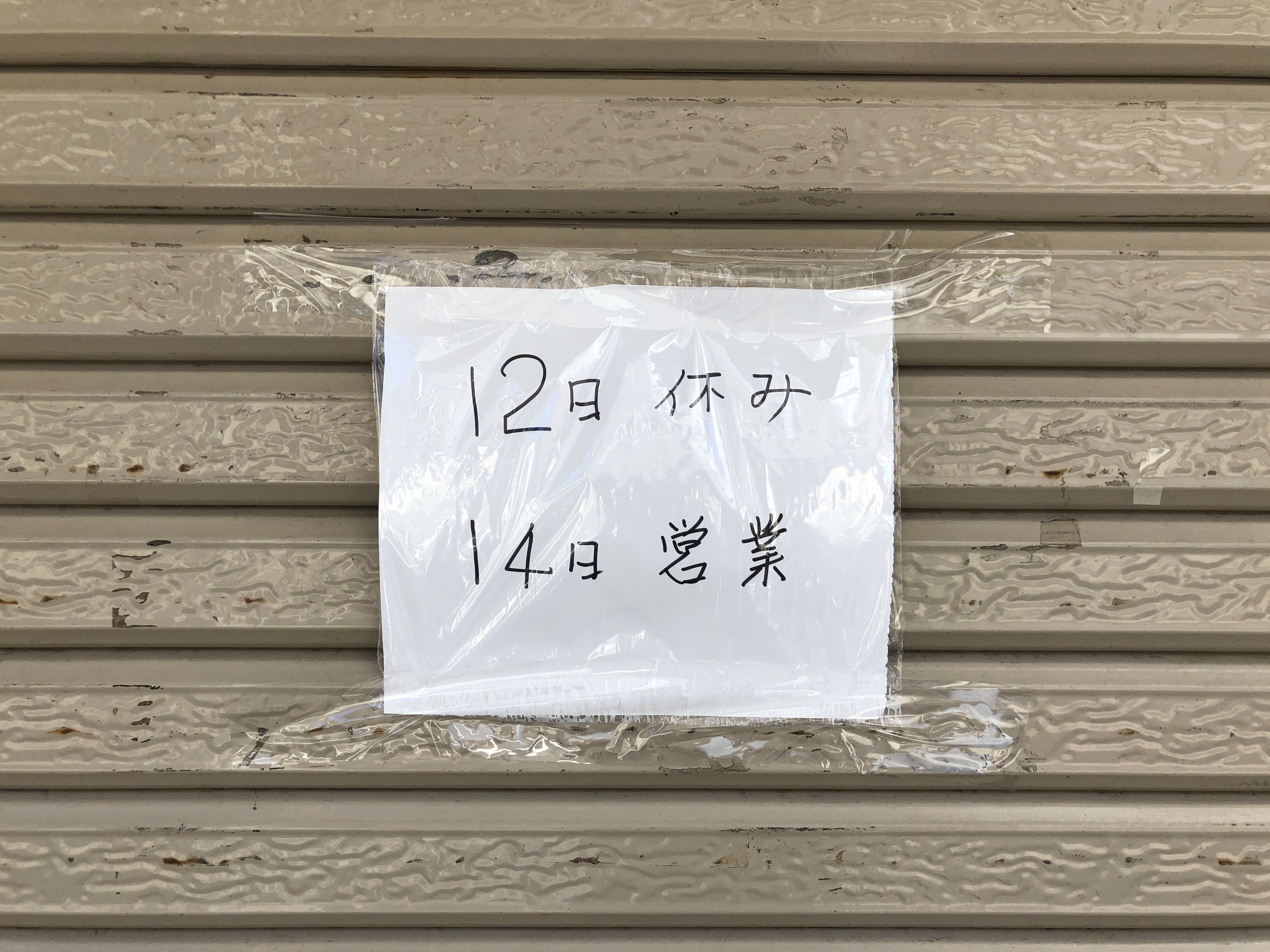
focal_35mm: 28
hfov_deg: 63.4
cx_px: 635
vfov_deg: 49.7
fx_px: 1027
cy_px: 476
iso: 20
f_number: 1.8
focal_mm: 4
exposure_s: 1/414
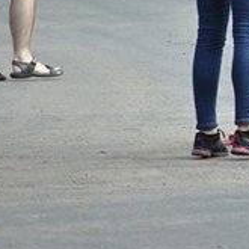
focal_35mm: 806
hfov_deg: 2.2
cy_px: -32
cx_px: 447
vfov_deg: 2.2
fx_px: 6559
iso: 400
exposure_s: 1/500
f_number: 5.3
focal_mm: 160
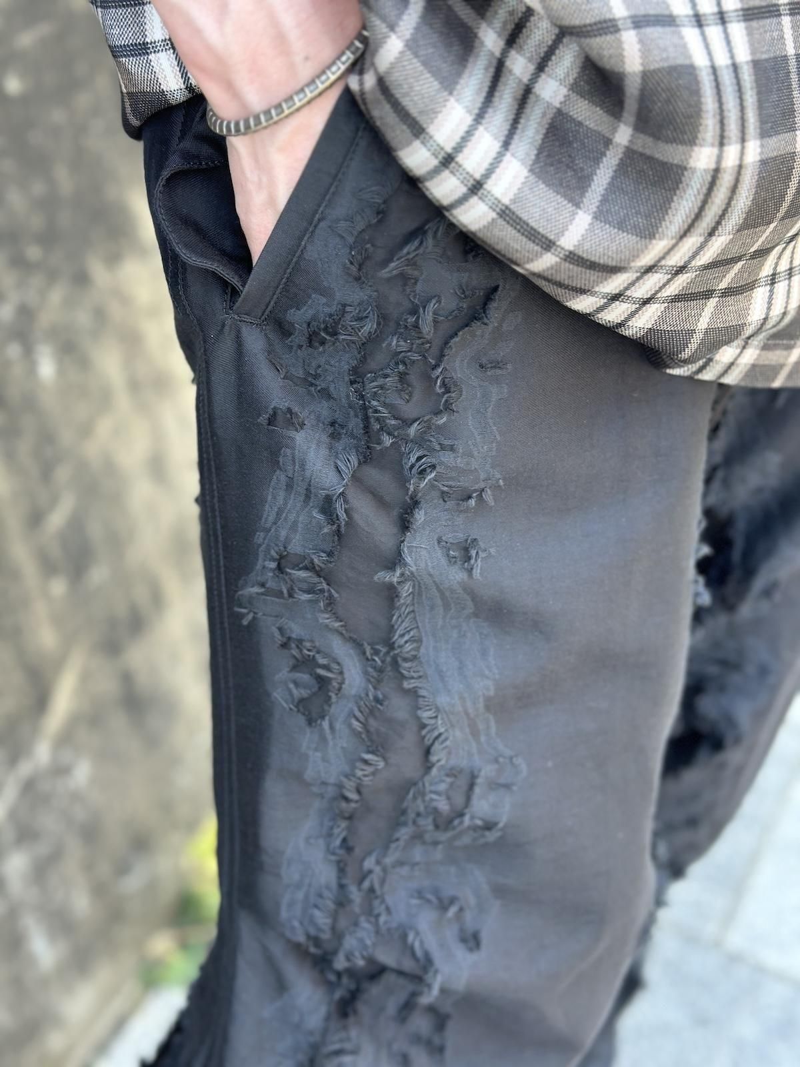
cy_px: 534
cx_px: 400
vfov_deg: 39.7
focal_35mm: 48
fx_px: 1479
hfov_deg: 30.3
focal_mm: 6.86
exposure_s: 1/172
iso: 100
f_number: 1.78
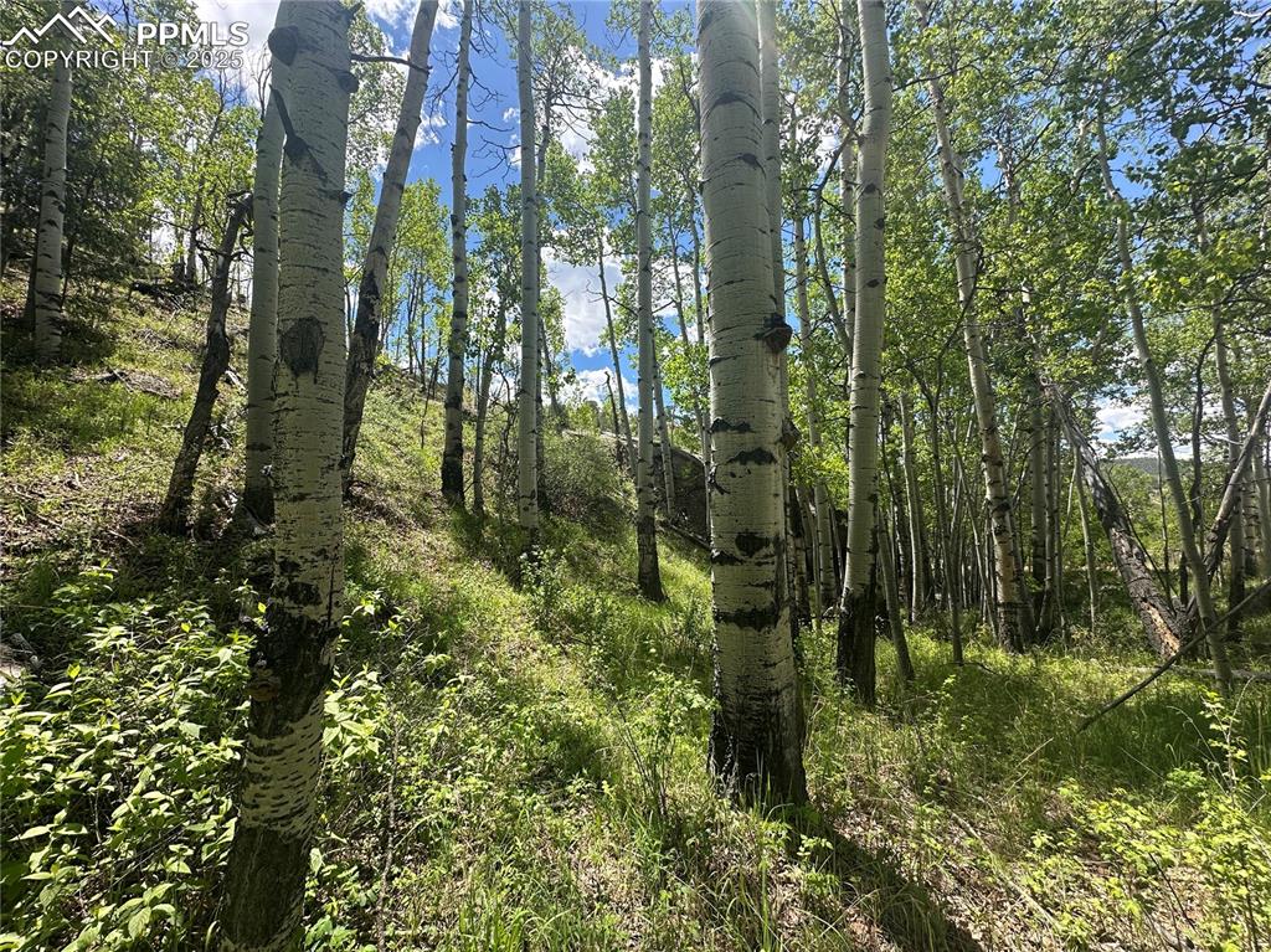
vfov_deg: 85.6
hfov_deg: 102.1
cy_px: 476
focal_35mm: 14
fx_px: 514
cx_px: 636
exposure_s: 1/807
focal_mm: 2.22
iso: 40
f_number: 2.2
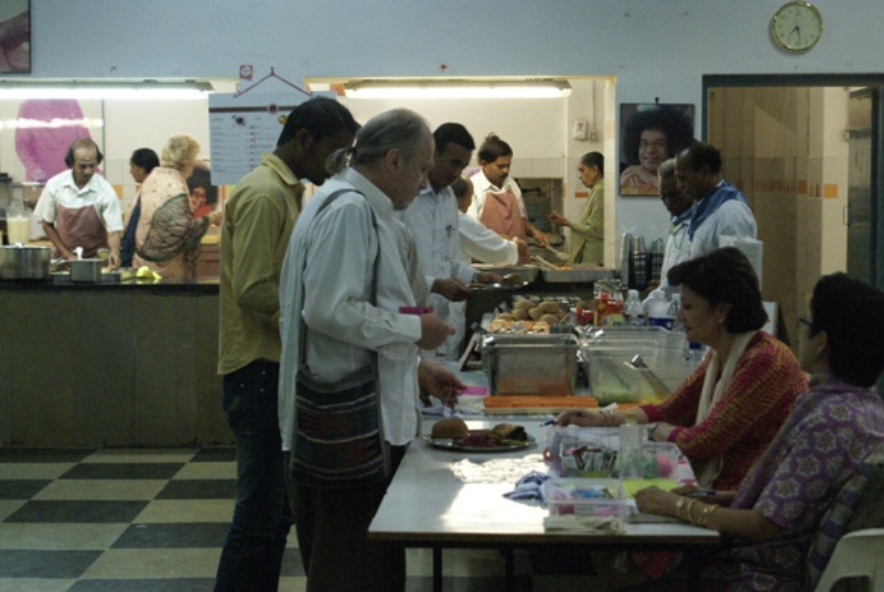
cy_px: 296
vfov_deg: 18.2
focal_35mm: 75
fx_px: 1844
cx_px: 442
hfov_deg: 27.0
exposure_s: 1/60
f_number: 5.6
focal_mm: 50
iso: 1600
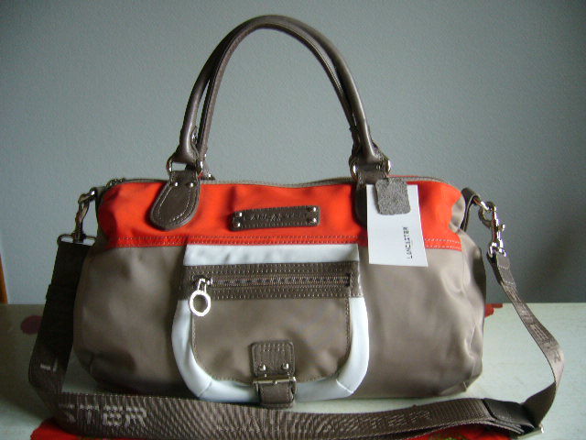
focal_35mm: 35
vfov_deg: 40.7
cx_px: 293
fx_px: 593
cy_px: 220
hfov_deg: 52.6
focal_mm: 5.8
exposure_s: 1/80
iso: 100
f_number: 2.8
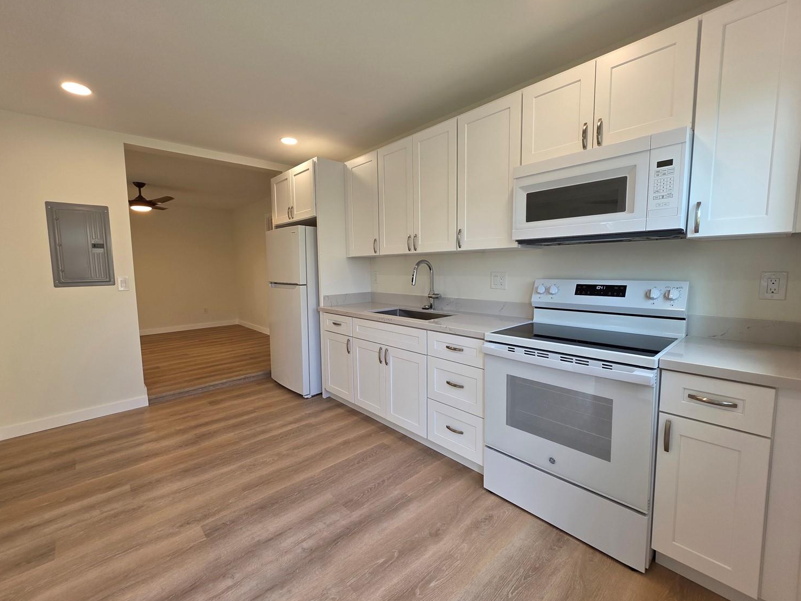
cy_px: 301
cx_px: 385
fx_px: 324
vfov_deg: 85.7
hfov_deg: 102.0
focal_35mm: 14
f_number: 1.9
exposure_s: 1/120
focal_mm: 2.2
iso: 64
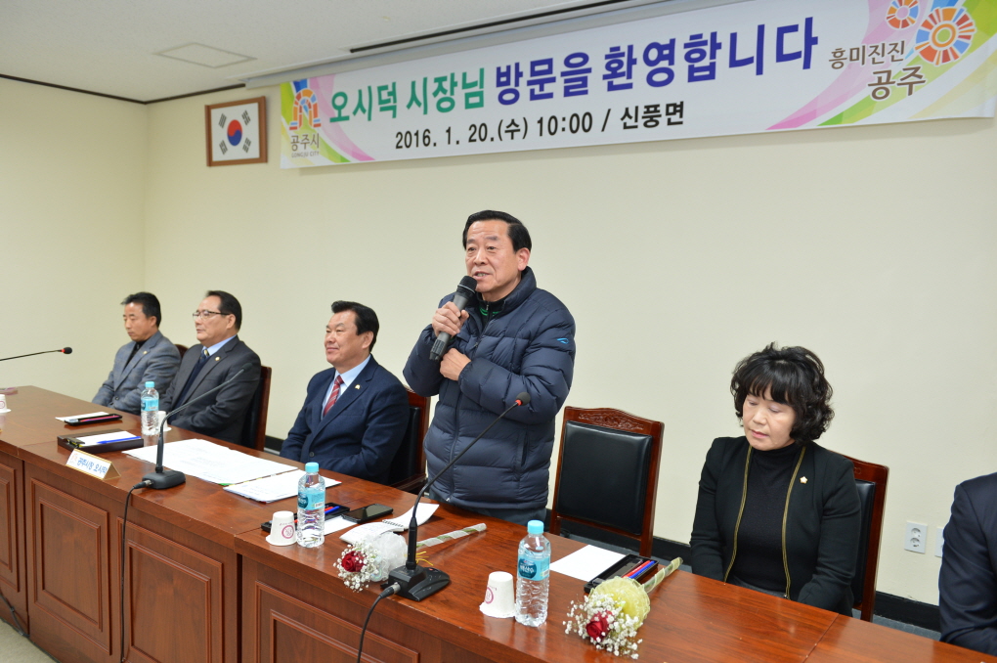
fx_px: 802
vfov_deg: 44.9
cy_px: 332
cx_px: 498
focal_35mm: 29
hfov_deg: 63.7
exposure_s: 1/160
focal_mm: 29
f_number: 3.5
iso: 800
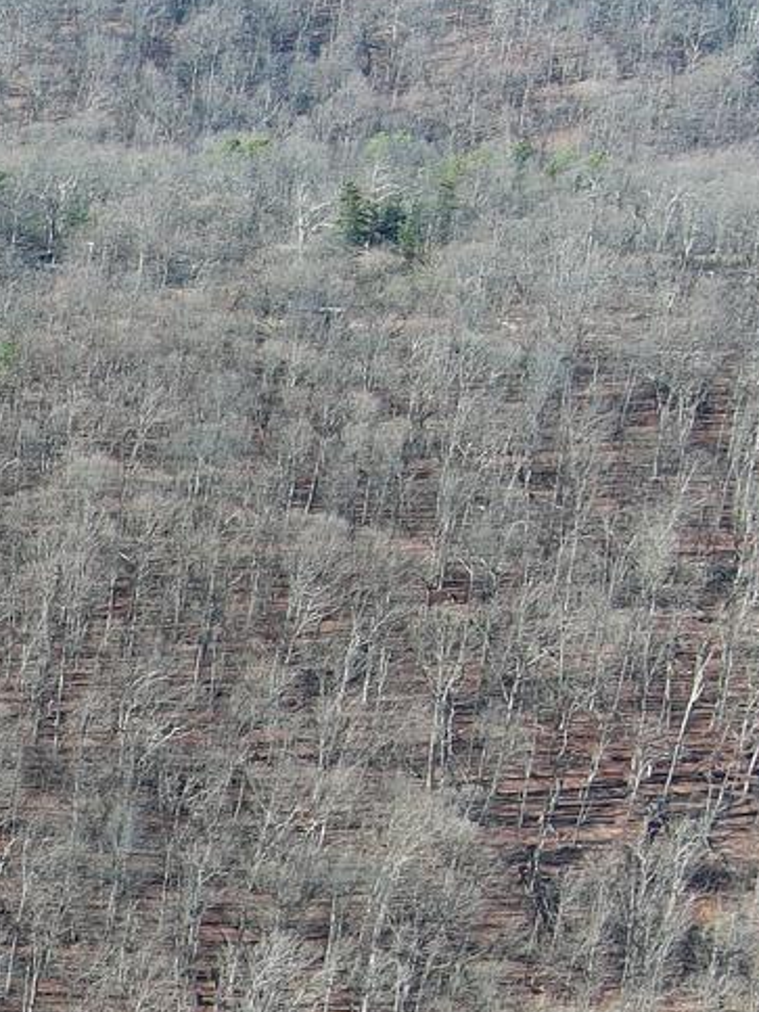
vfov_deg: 16.4
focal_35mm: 118
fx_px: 3450
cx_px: -1183
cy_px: 934
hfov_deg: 10.4
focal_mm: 10.57
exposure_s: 1/298
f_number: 2.8
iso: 100
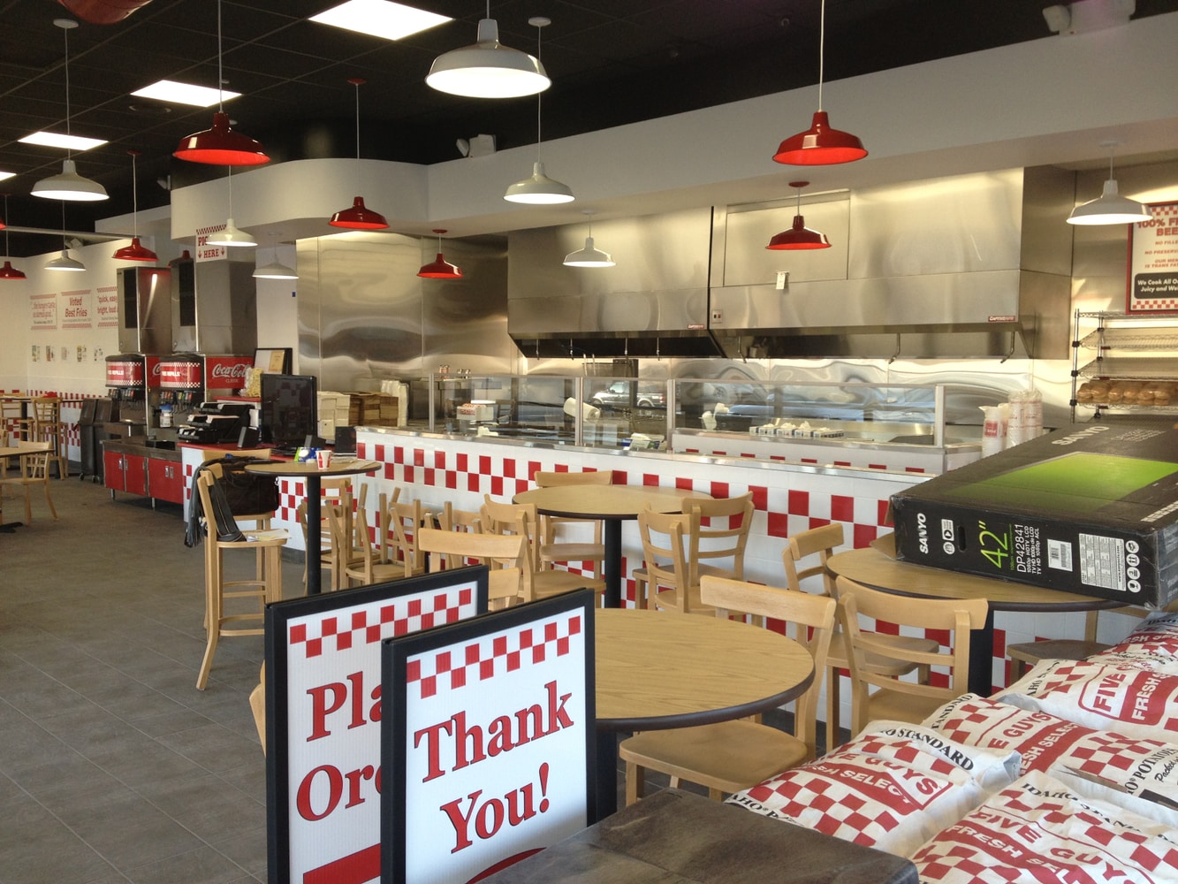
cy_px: 442
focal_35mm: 35
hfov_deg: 52.6
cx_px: 589
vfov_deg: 40.7
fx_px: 1191
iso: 80
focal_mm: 4.28
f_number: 2.4
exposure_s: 1/60
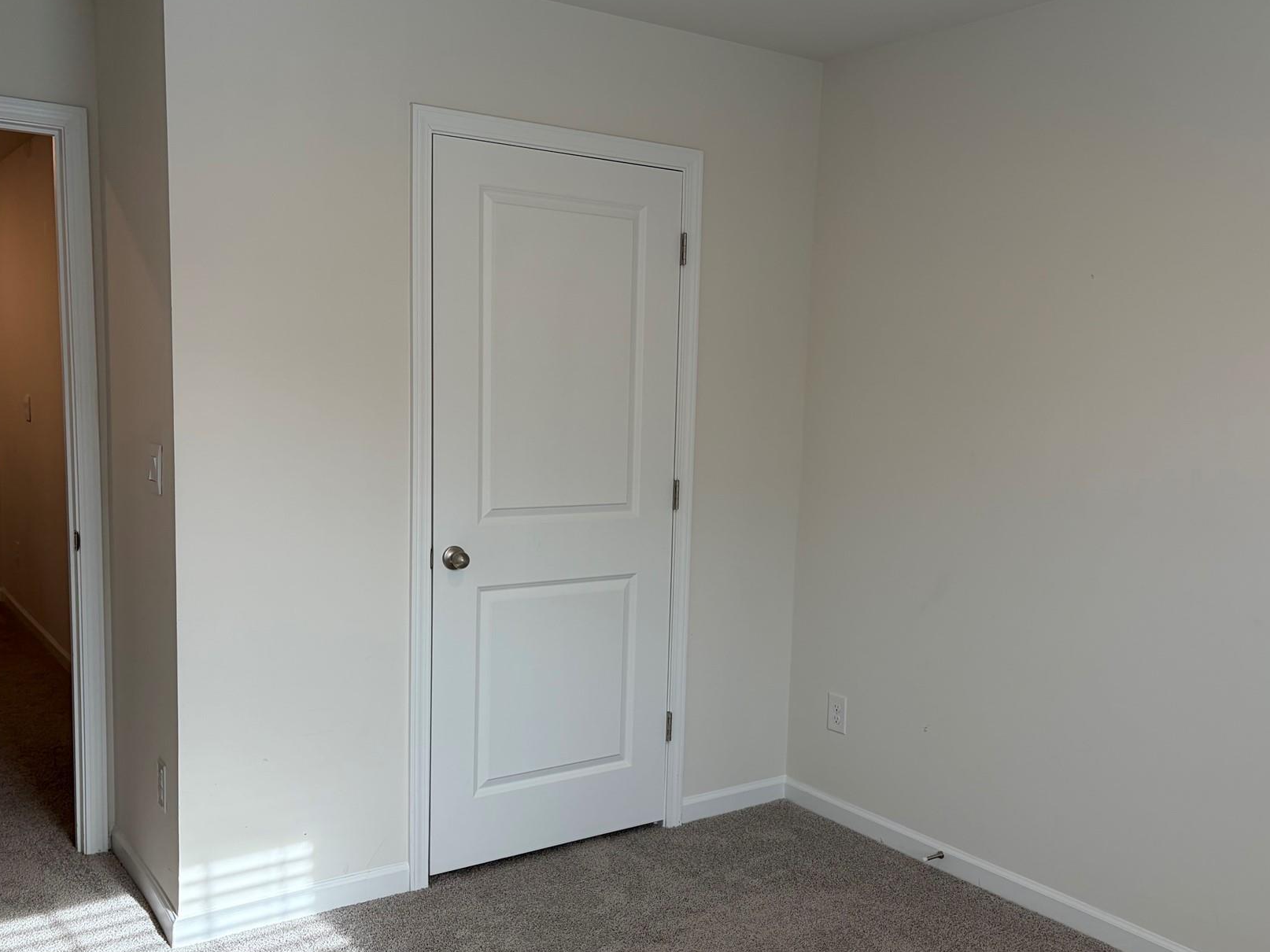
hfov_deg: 55.3
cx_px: 661
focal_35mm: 33
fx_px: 1211
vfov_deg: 42.9
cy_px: 532
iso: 50
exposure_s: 1/160
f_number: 1.6
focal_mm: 5.96
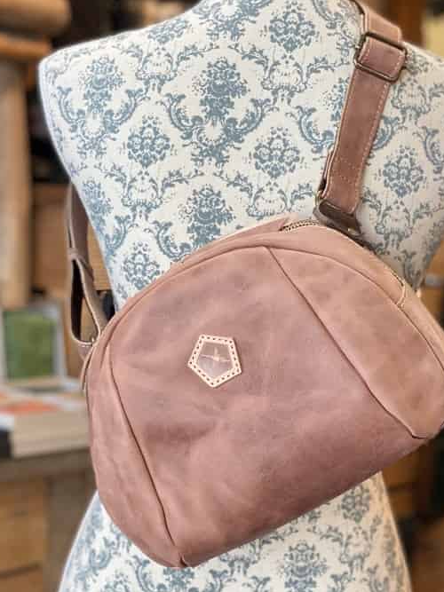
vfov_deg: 25.0
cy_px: 315
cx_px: 234
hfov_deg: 18.9
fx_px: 1334
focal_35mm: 78
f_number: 2
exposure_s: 1/120
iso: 160
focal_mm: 6
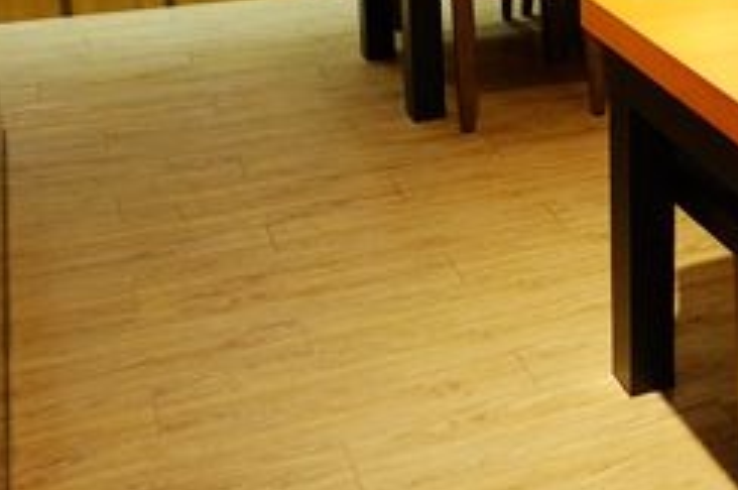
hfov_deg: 29.6
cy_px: 35
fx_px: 1310
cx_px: 717
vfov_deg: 20.7
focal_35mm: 64
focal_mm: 8.8
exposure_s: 1/30
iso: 200
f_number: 1.8
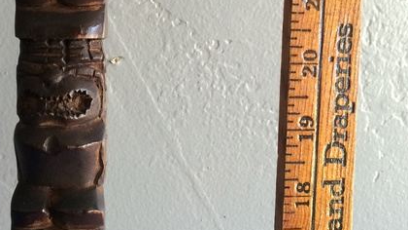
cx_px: 33
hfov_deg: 28.8
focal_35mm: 70
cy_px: 59
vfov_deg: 17.1
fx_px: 757
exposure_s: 1/30
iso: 100
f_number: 2.2
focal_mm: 4.12
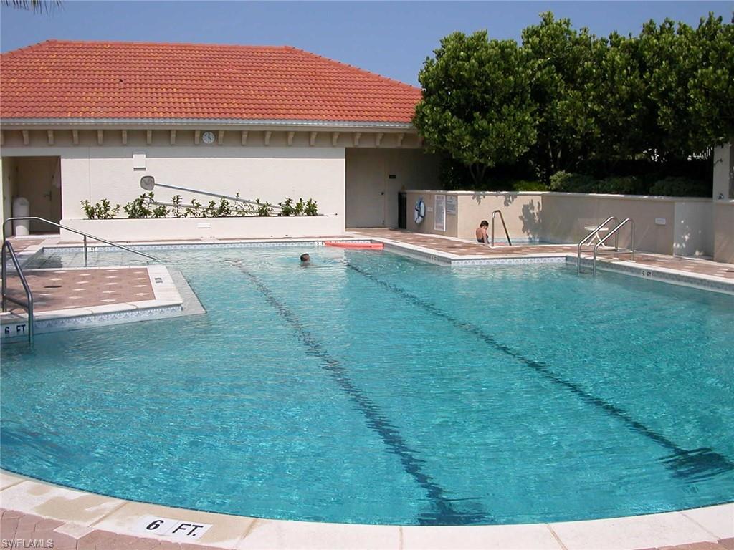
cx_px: 367
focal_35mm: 37
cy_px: 275
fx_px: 785
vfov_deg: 38.7
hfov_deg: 50.1
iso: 100
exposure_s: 1/1205
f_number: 4.5
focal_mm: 5.6
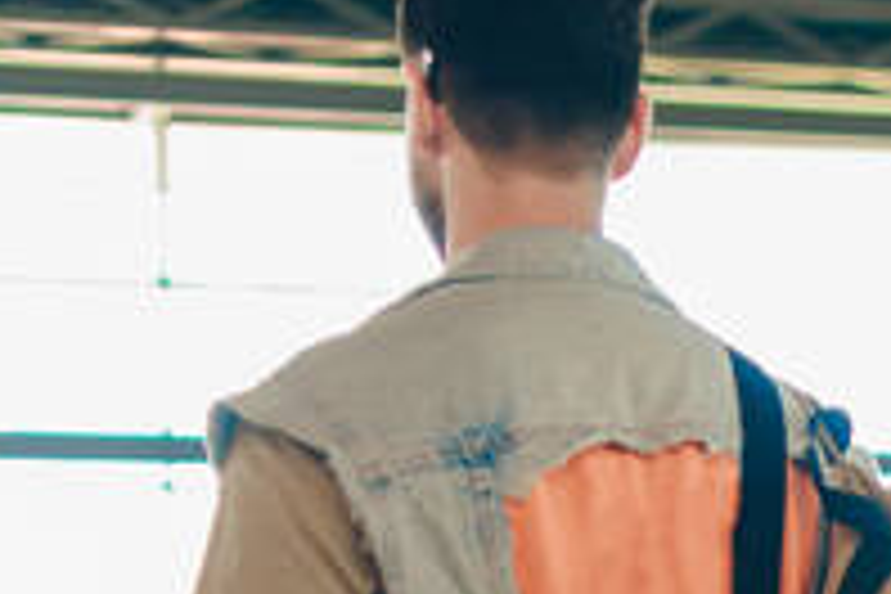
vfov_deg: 7.3
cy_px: 1168
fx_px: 4479
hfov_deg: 11.1
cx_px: 1143
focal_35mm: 181
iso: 400
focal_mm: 35
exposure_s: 1/125
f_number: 1.8
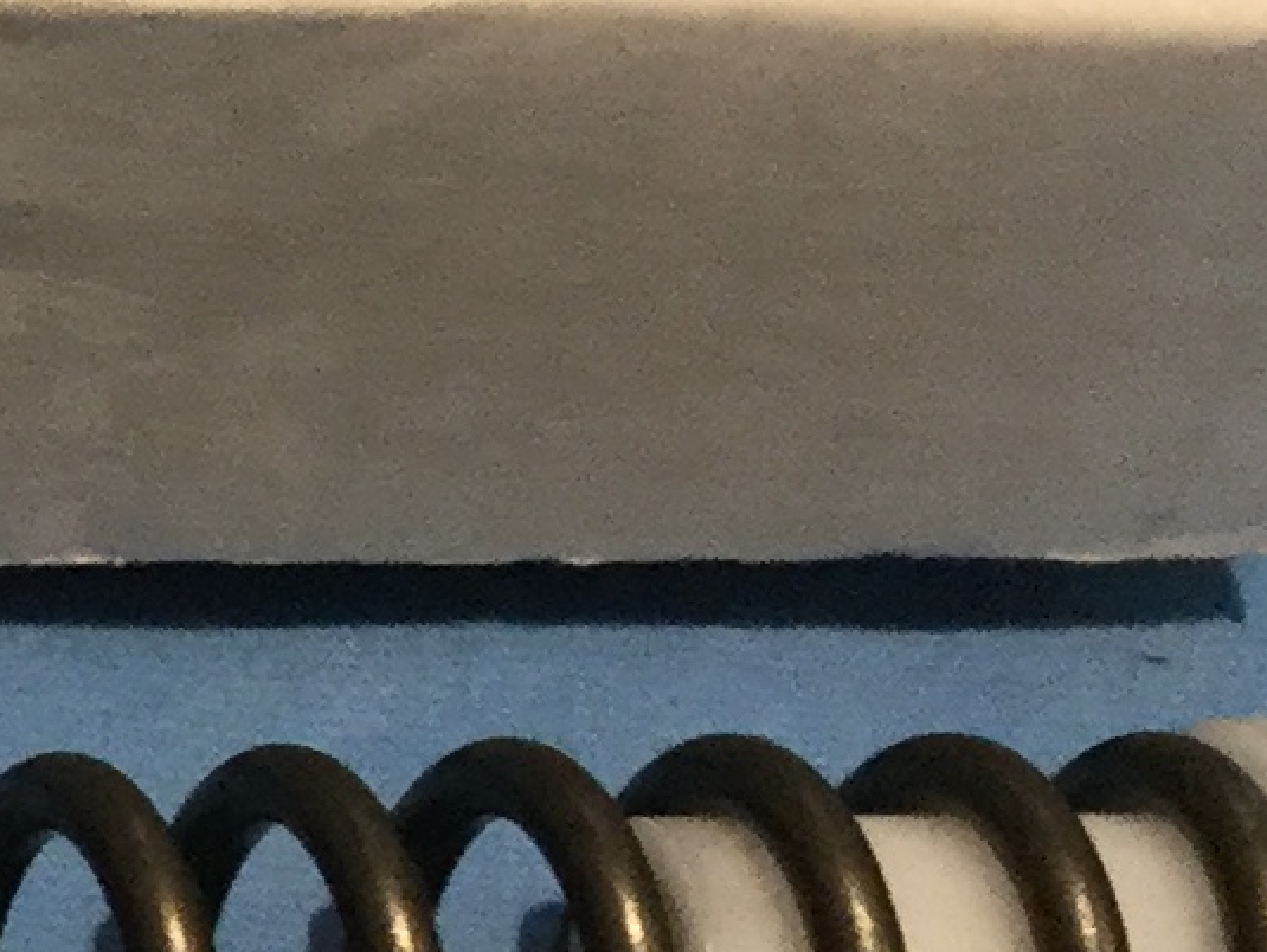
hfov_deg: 8.9
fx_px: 6922
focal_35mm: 189
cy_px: 1281
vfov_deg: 7.8
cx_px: -2269
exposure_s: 1/33
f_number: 2.4
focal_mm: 3.3
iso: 100
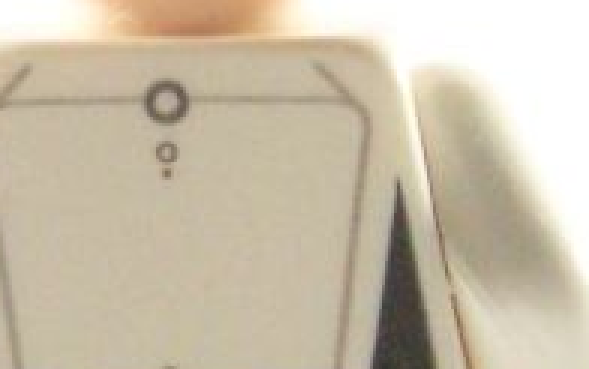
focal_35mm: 415
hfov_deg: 5.1
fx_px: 6669
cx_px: 204
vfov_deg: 3.2
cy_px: 261
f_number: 3.2
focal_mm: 12.4
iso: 400
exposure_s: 1/60
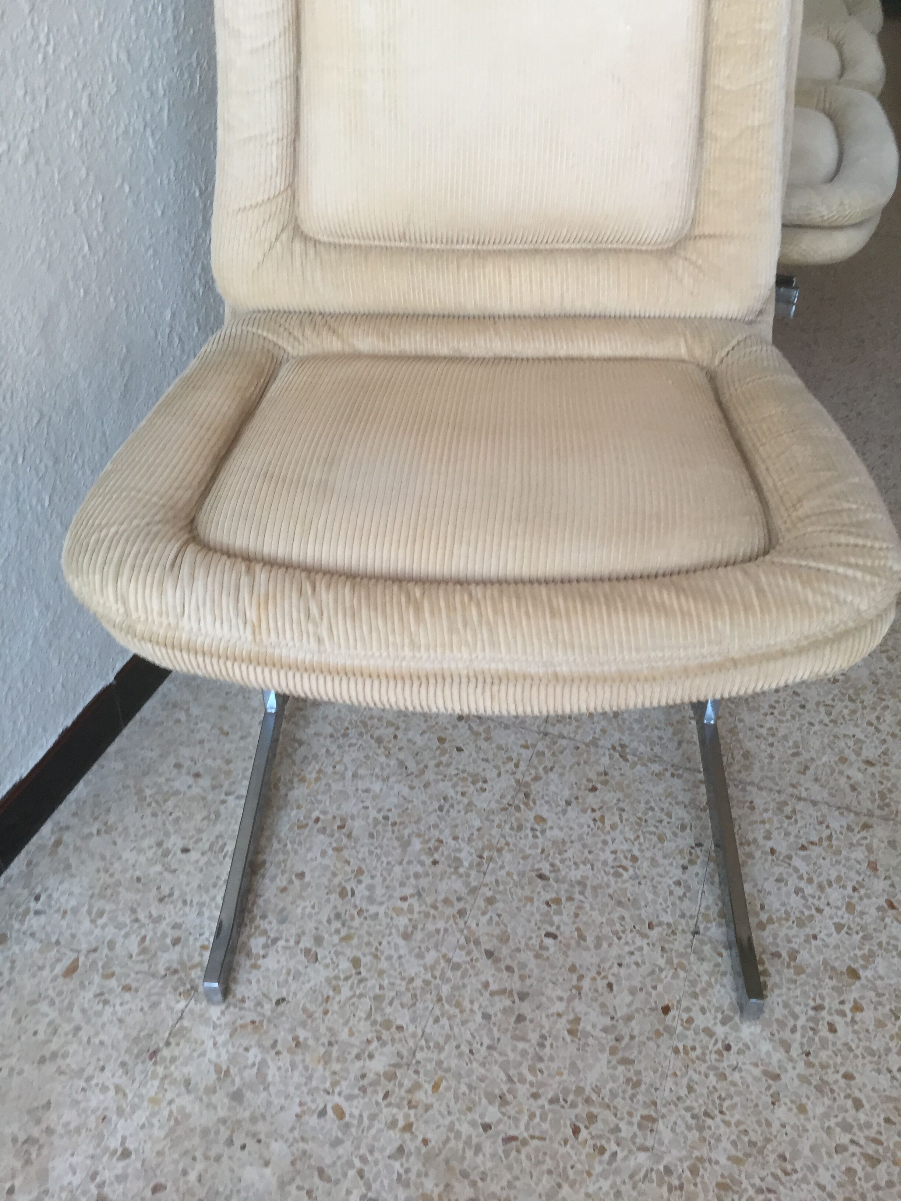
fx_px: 1006
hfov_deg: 48.2
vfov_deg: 61.7
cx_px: 450
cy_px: 600
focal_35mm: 29
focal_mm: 4.15
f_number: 2.2
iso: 100
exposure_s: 1/33
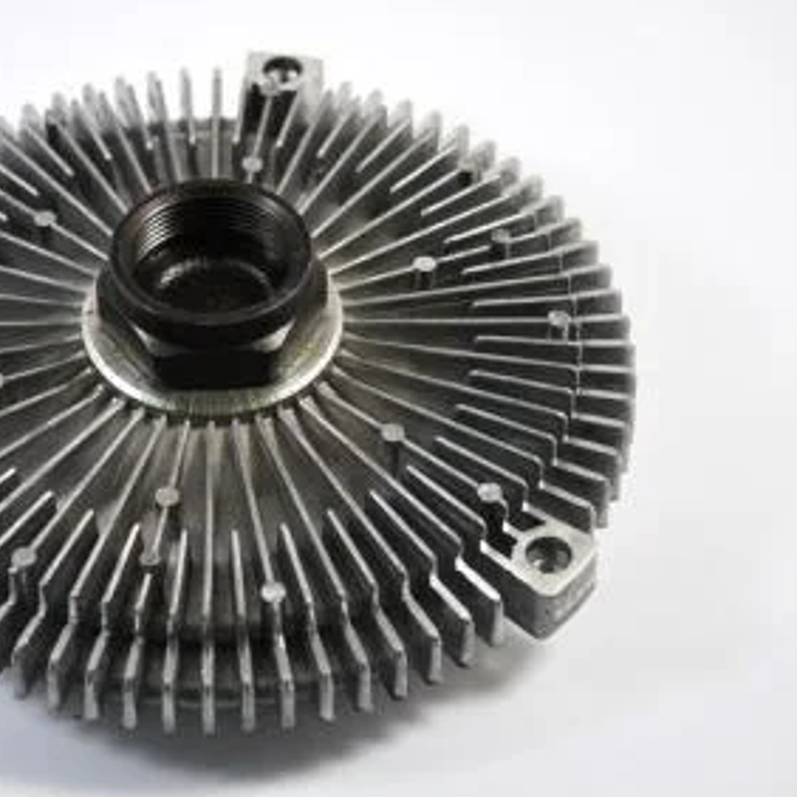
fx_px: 2709
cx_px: 178
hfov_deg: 16.6
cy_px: 404
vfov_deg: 16.7
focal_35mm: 104
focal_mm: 50
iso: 200
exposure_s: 1/80
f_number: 5.6
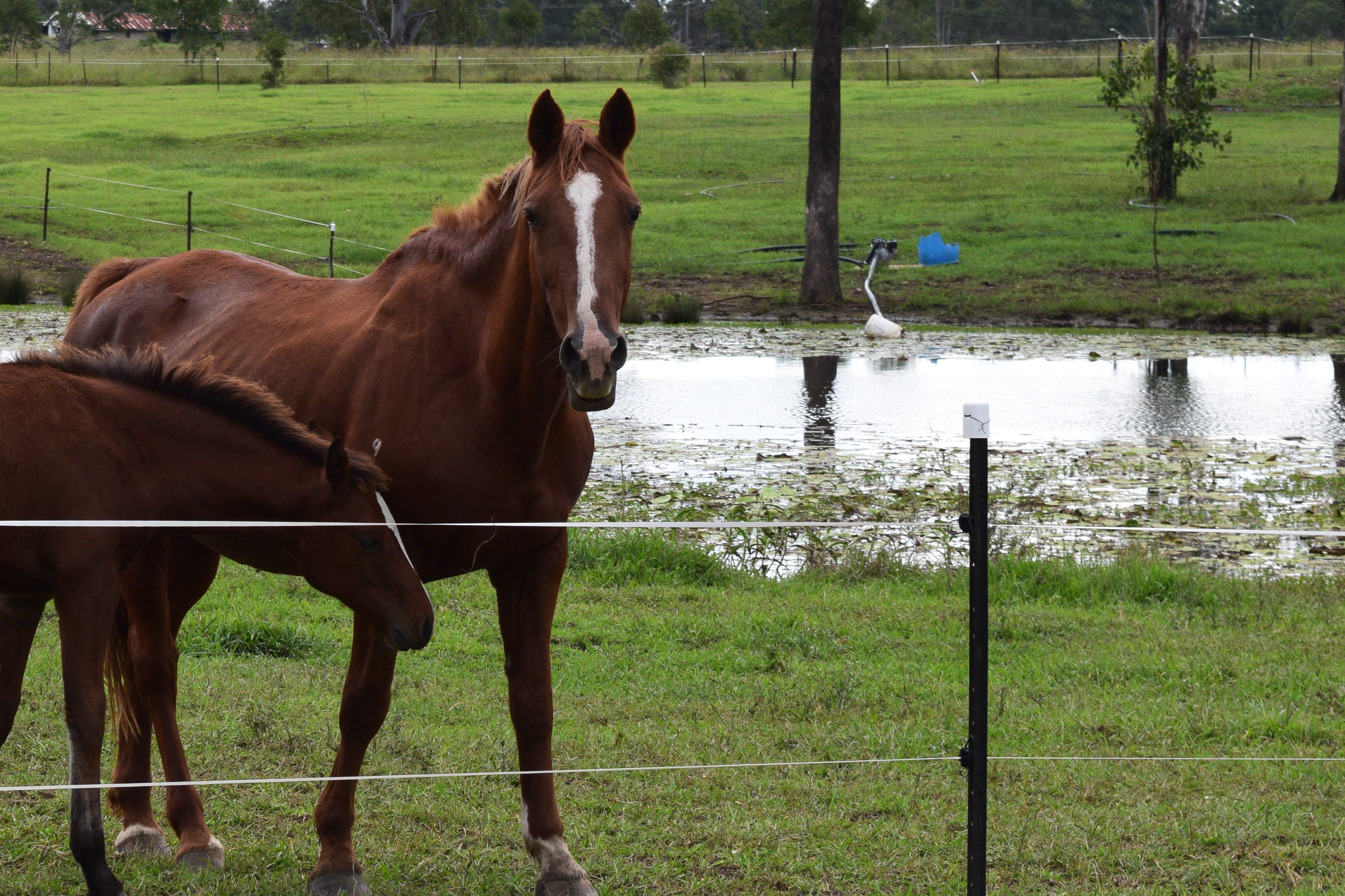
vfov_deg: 9.2
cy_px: 537
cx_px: 171
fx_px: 5600
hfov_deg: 13.6
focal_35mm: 150
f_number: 10
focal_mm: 55
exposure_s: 1/320
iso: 400
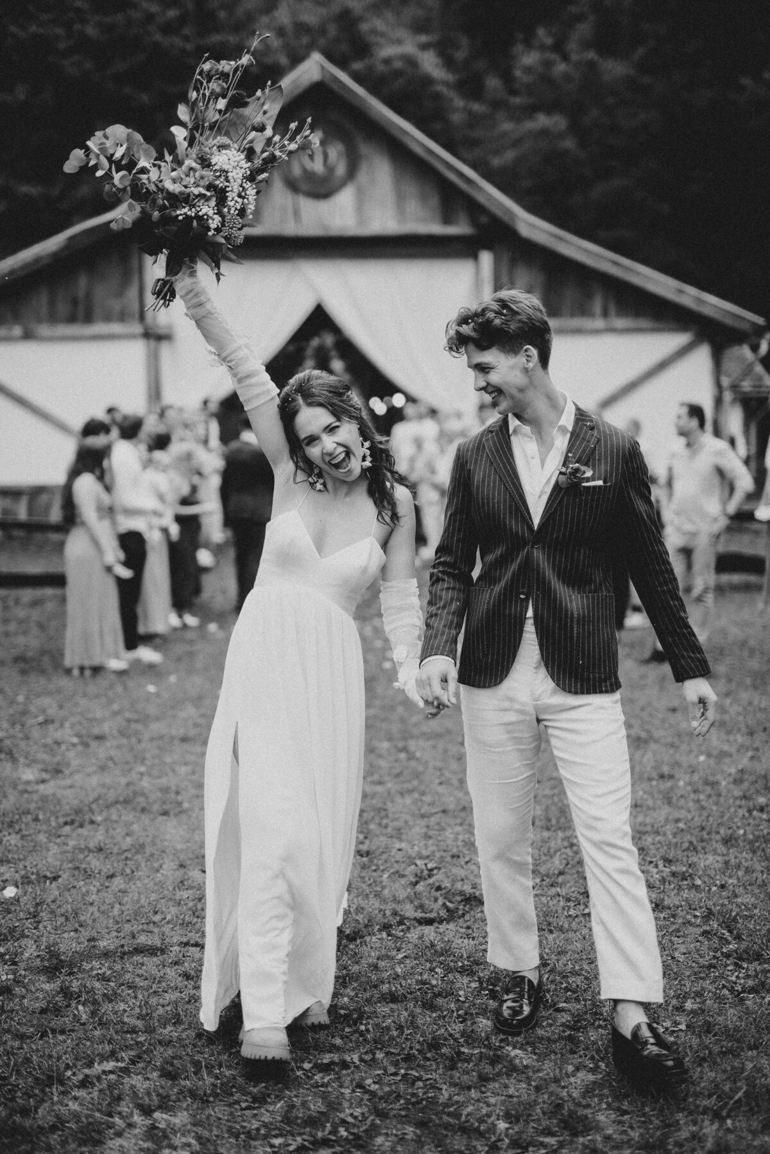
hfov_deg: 27.0
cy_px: 577
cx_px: 385
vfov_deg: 39.6
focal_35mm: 50
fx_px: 1603
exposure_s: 1/400
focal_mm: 50
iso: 100
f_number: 1.4
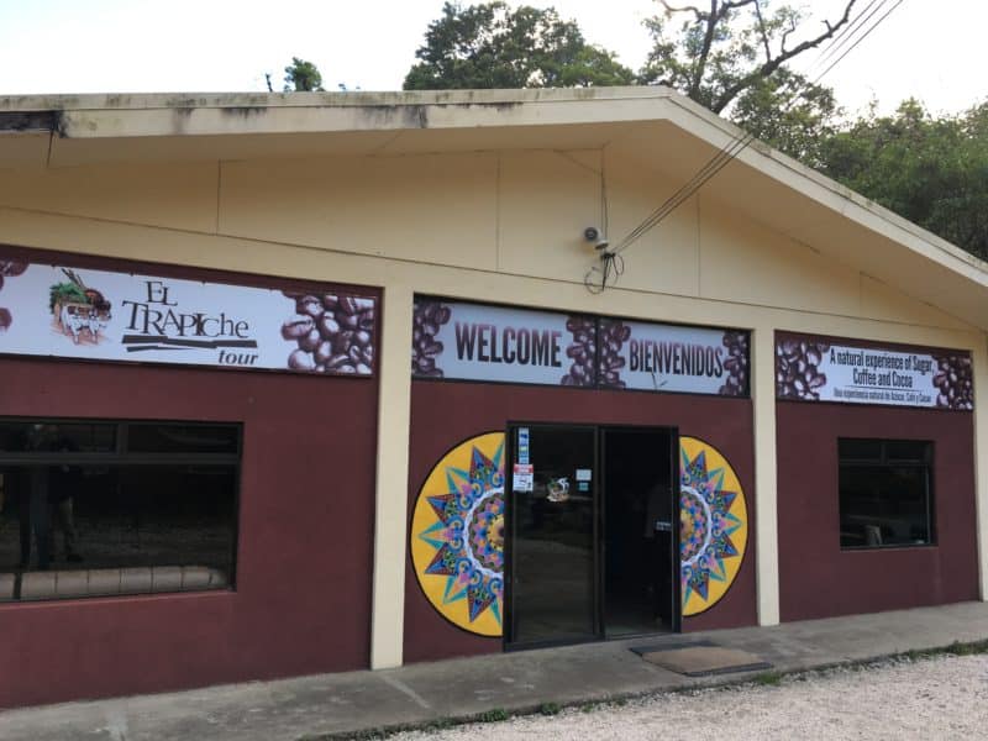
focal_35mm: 29
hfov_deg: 61.7
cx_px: 494
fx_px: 828
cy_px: 370
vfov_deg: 48.2
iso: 32
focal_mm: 4.15
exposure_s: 1/120
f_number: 2.2
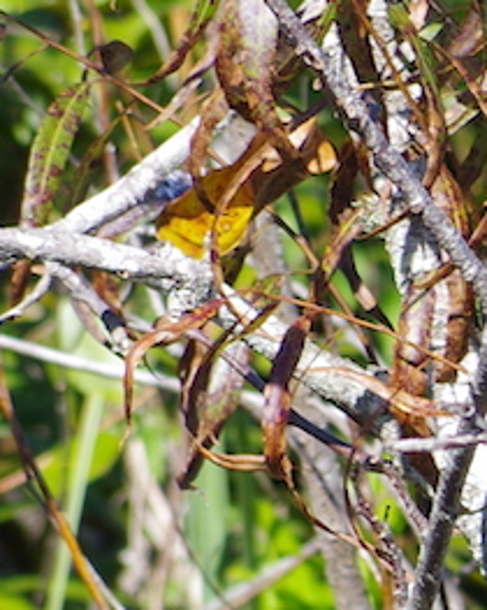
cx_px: 1640
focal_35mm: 2312
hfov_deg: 0.7
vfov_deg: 0.8
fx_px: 41703
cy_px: 378
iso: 100
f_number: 10
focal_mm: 300
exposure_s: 1/80
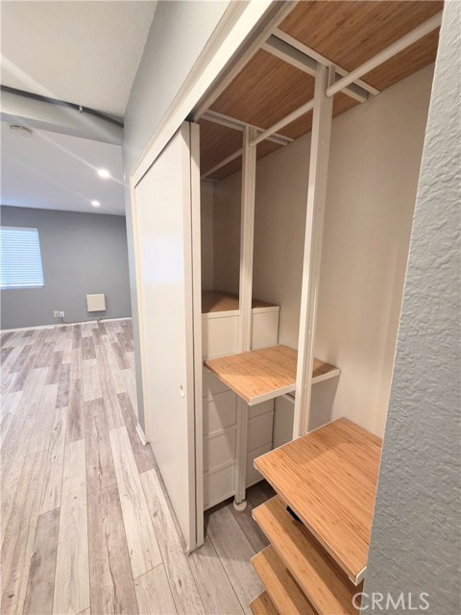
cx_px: 230
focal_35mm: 13
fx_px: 231
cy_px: 308
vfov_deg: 106.2
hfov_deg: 89.9
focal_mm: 2.2
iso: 400
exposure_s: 1/60
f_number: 2.2
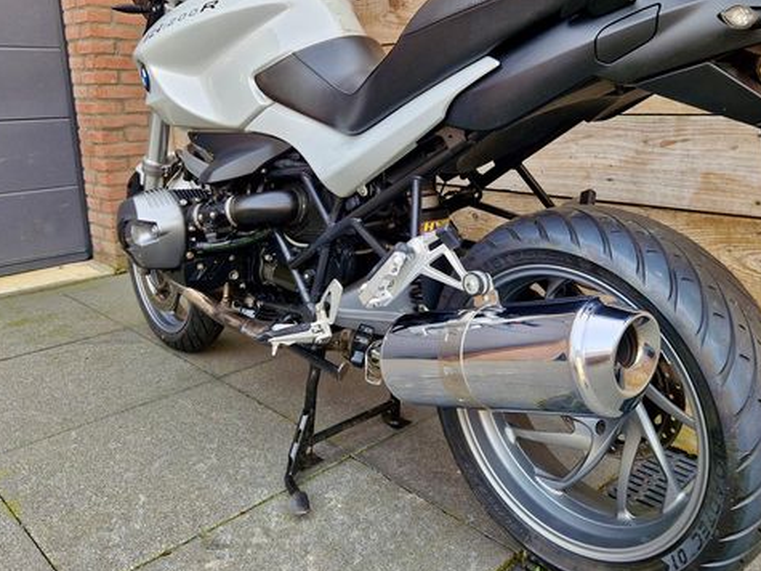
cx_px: 418
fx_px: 681
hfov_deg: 58.3
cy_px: 218
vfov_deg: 45.1
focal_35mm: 31
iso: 50
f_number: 1.8
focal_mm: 5.4
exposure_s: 1/180
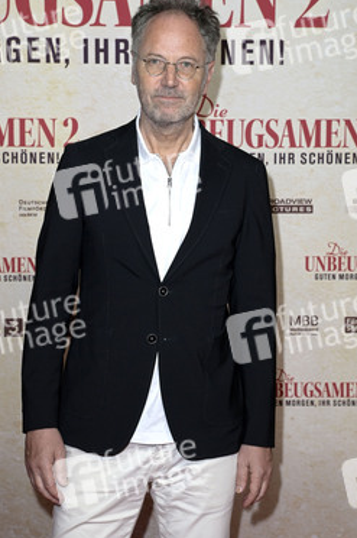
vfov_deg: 28.5
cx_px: 169
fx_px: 1059
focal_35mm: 71
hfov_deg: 19.1
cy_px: 257
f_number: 5.6
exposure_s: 1/250
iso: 800
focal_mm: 66
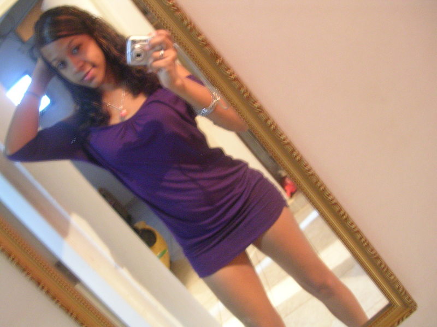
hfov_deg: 49.0
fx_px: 480
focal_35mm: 38
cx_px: 218
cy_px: 164
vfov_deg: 37.7
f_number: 2.8
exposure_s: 1.22
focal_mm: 5.8
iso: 200
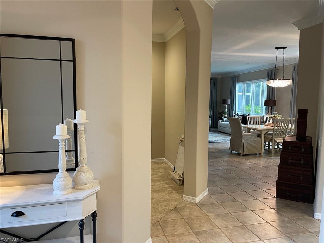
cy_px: 122
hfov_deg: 67.3
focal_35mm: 26
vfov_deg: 53.1
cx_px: 162
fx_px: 243
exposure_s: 1/60
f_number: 1.6
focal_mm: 5.1
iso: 200
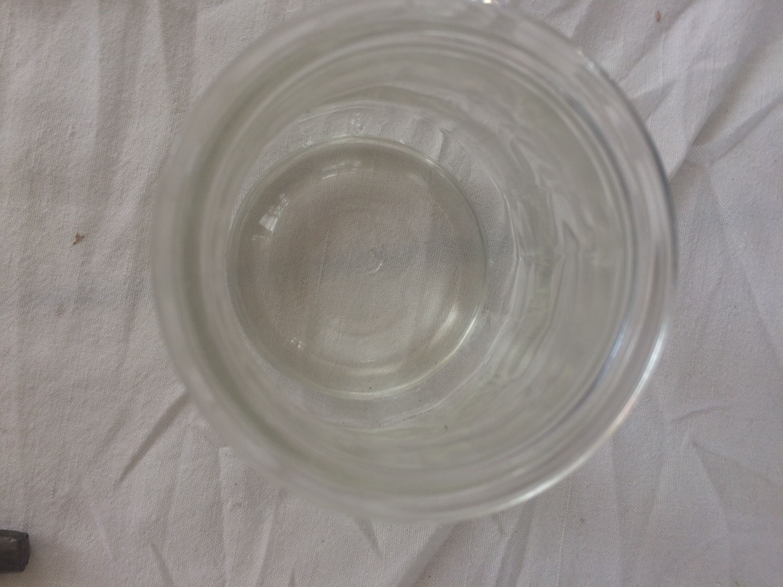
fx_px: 656
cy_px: 294
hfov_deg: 61.7
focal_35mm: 29
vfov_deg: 48.2
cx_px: 392
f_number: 2.2
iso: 50
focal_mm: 4.15
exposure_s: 1/60
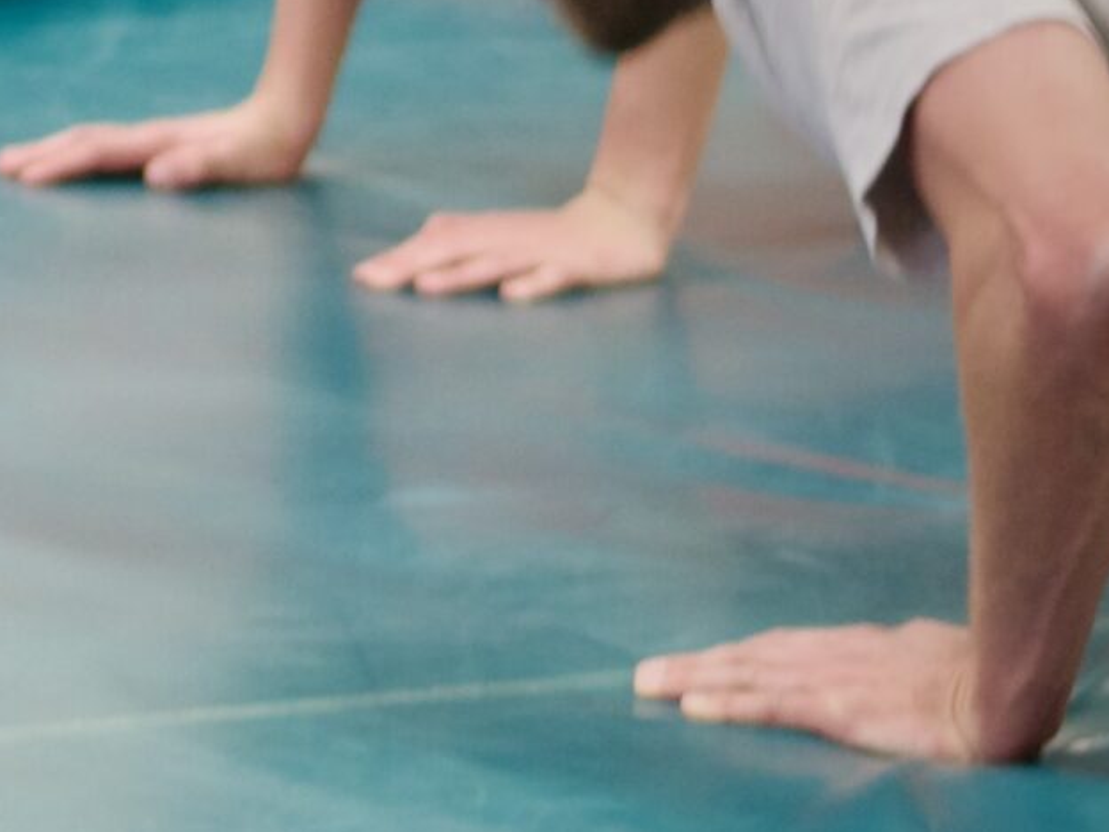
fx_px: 11309
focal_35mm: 353
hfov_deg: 5.5
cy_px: 219
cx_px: -1152
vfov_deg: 4.2
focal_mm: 43
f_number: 1.7
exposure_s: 1/100
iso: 200
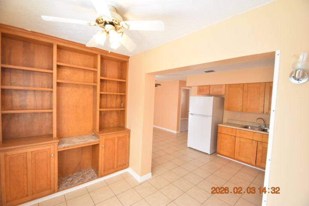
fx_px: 129
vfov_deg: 77.3
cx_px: 154
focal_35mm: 15
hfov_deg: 100.4
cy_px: 103
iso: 400
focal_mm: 10
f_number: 4
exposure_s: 1/60
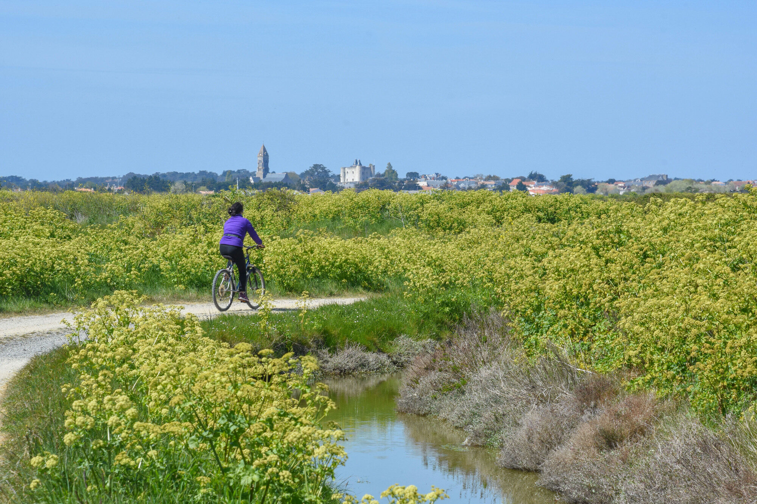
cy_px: 252
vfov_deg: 9.3
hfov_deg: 14.0
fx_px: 3091
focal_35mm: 147
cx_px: 378
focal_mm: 98
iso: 200
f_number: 11
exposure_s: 1/200
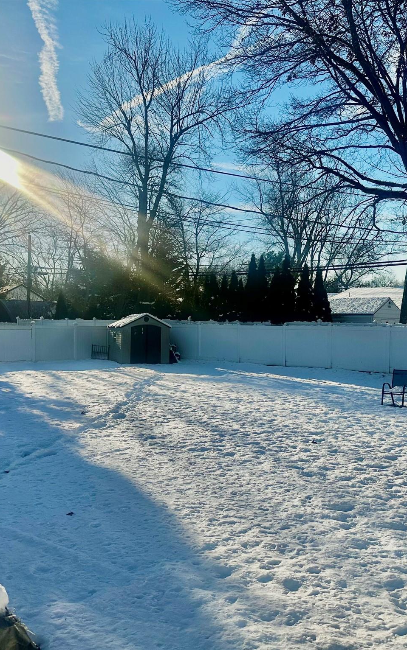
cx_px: 199
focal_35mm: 34
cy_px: 325
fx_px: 603
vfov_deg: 56.7
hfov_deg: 37.3
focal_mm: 6.86
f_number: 1.78
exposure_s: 1/8929
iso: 80
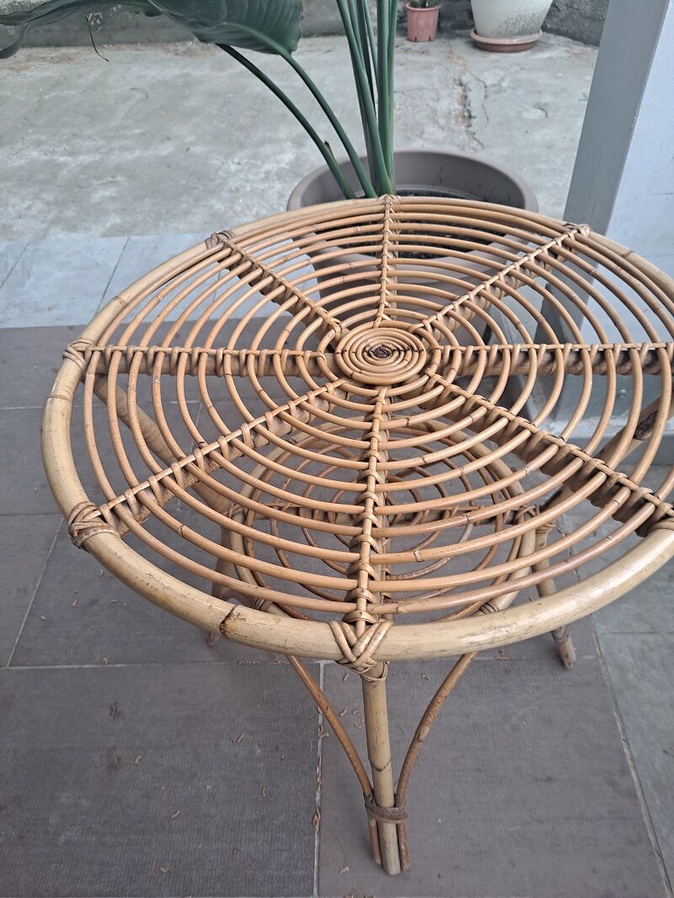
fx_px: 649
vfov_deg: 69.4
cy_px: 449
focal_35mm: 25
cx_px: 337
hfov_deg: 54.9
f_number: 2
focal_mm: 4.6
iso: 64
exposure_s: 1/50
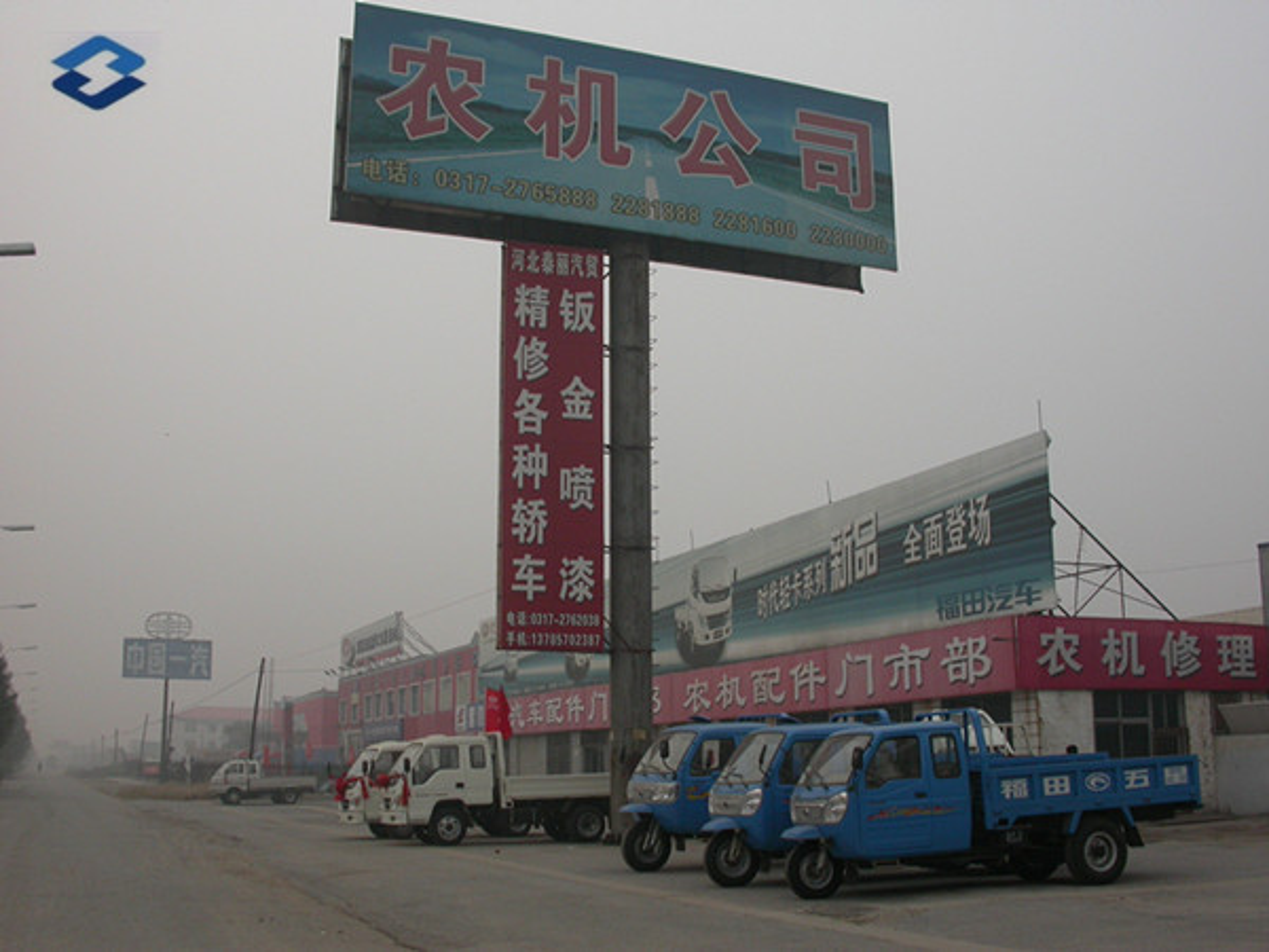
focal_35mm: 38
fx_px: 1393
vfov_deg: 37.7
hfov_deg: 49.0
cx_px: 634
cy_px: 476
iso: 100
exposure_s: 1/1000
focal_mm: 7.85
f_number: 4.7
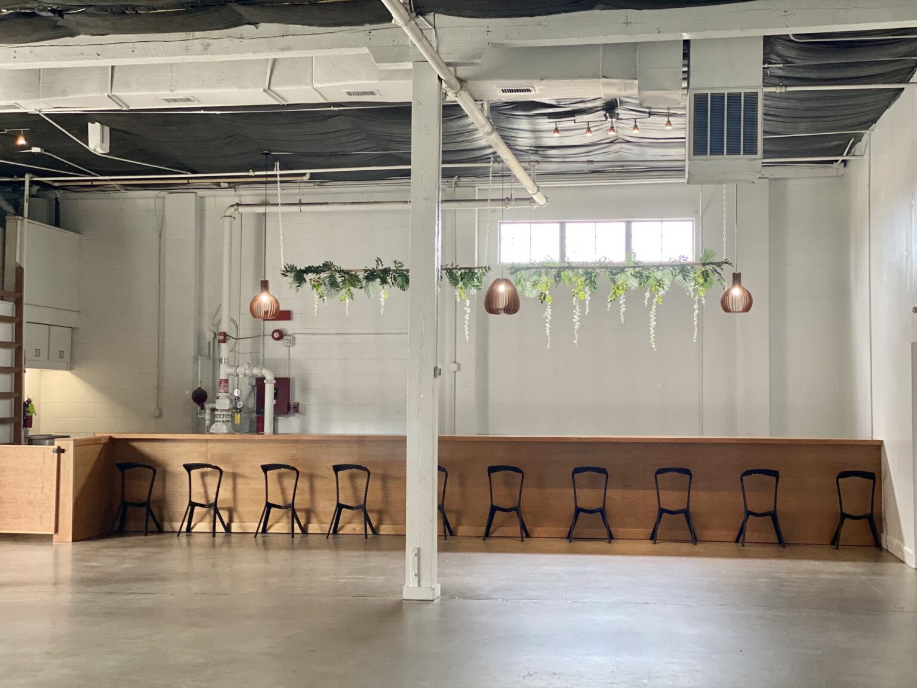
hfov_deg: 36.8
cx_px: 458
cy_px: 344
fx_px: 1378
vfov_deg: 28.0
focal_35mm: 52
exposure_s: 1/122
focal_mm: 6
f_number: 2
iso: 250
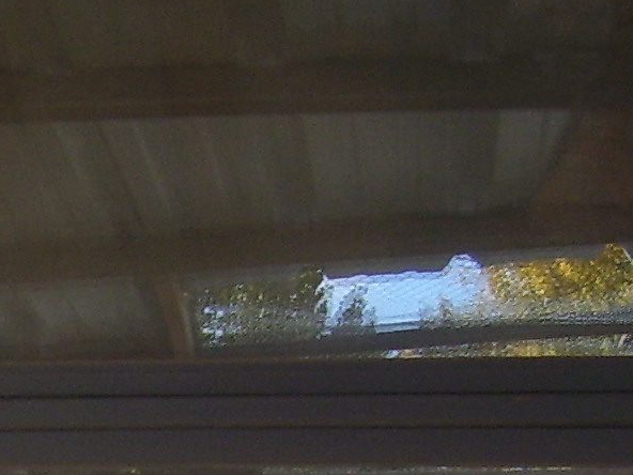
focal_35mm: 148
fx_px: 2706
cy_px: 784
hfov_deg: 12.9
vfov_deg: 9.6
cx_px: -172
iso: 80
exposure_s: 1/180
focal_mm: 5.6
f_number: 2.7
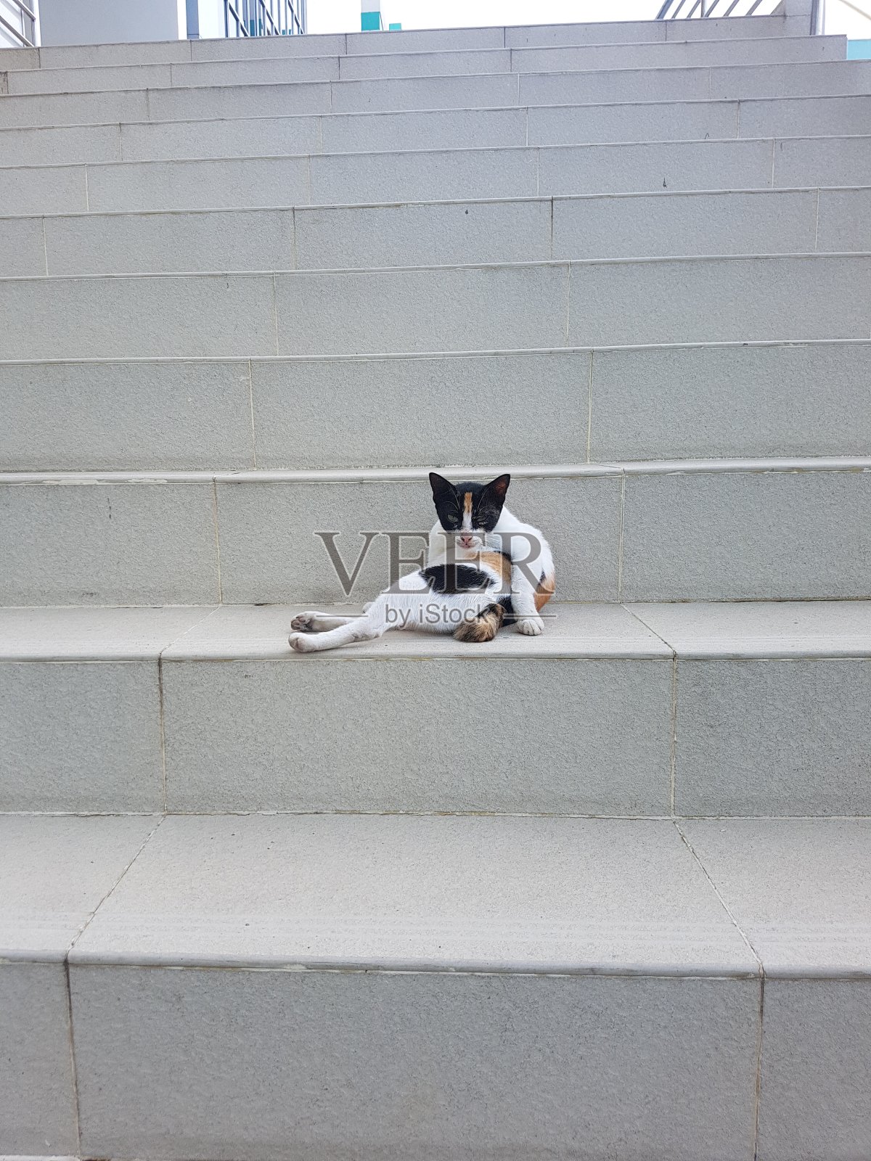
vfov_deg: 67.3
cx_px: 436
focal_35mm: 26
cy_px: 580
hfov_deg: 53.1
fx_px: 872
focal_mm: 4.2
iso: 50
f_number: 1.7
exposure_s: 1/474
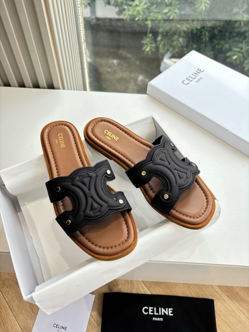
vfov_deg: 67.3
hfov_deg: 53.1
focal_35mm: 26
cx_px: 124
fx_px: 249
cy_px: 166
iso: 40
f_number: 1.6
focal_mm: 5.96
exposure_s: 1/235
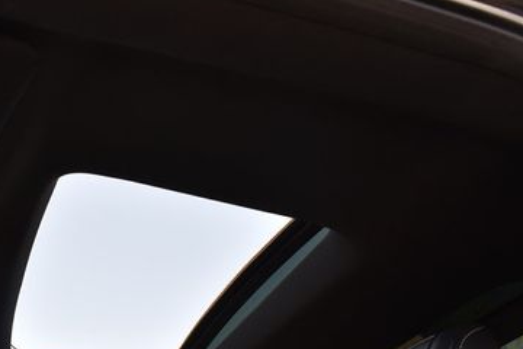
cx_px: 154
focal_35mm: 48
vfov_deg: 27.8
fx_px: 697
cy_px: 252
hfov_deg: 40.3
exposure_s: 1/250
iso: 200
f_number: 5.6
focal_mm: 18
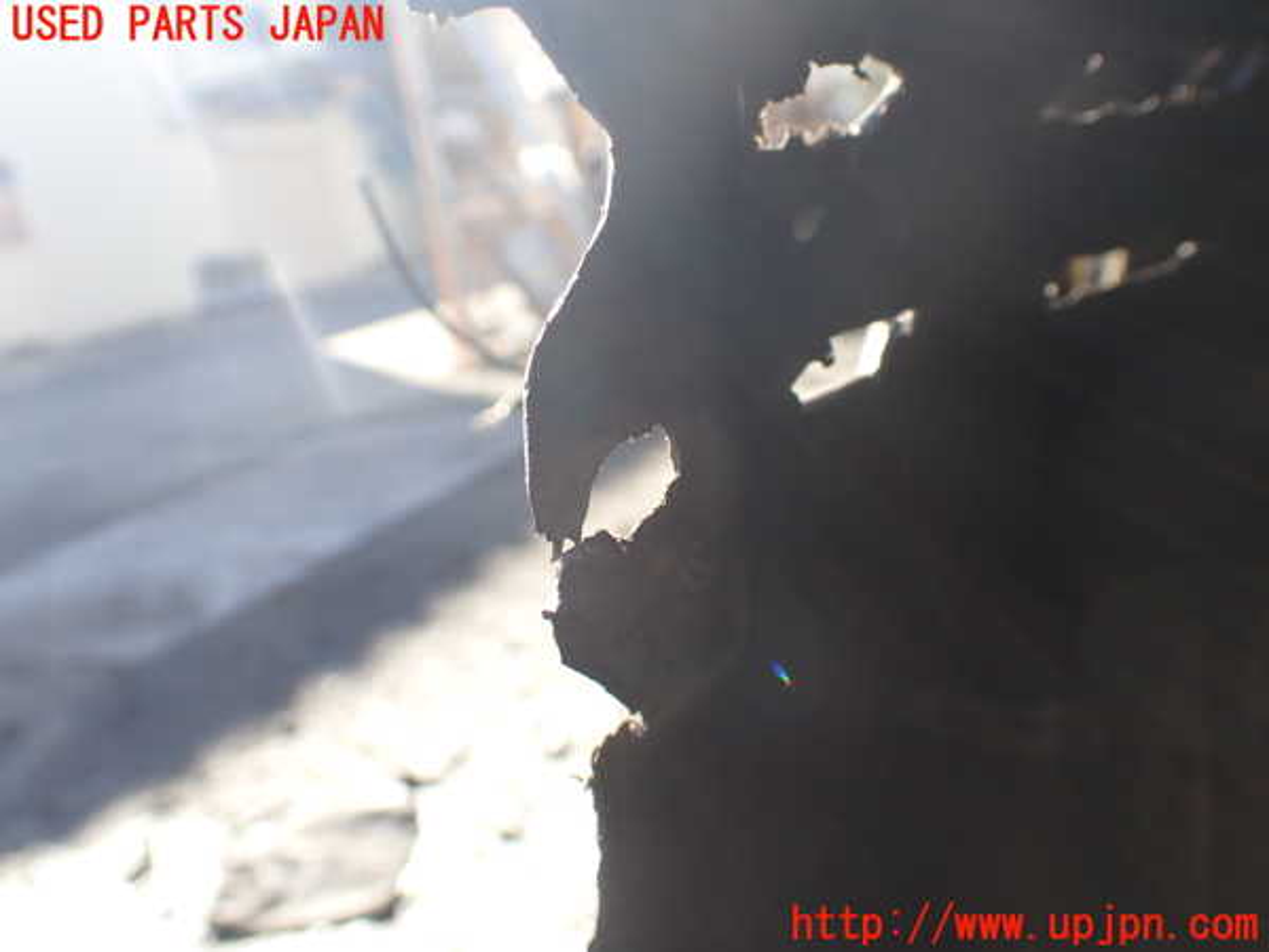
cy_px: 476
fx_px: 1100
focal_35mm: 30
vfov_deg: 46.8
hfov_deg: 60.0
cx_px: 634
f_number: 3.2
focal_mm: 5.4
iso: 100
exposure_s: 1/250
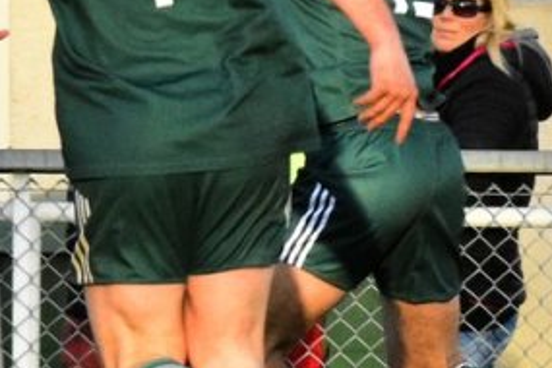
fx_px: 19824
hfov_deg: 1.6
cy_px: 145
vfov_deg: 1.1
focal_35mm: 1293
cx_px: -314
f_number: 9
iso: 2500
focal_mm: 240
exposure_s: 1/1250
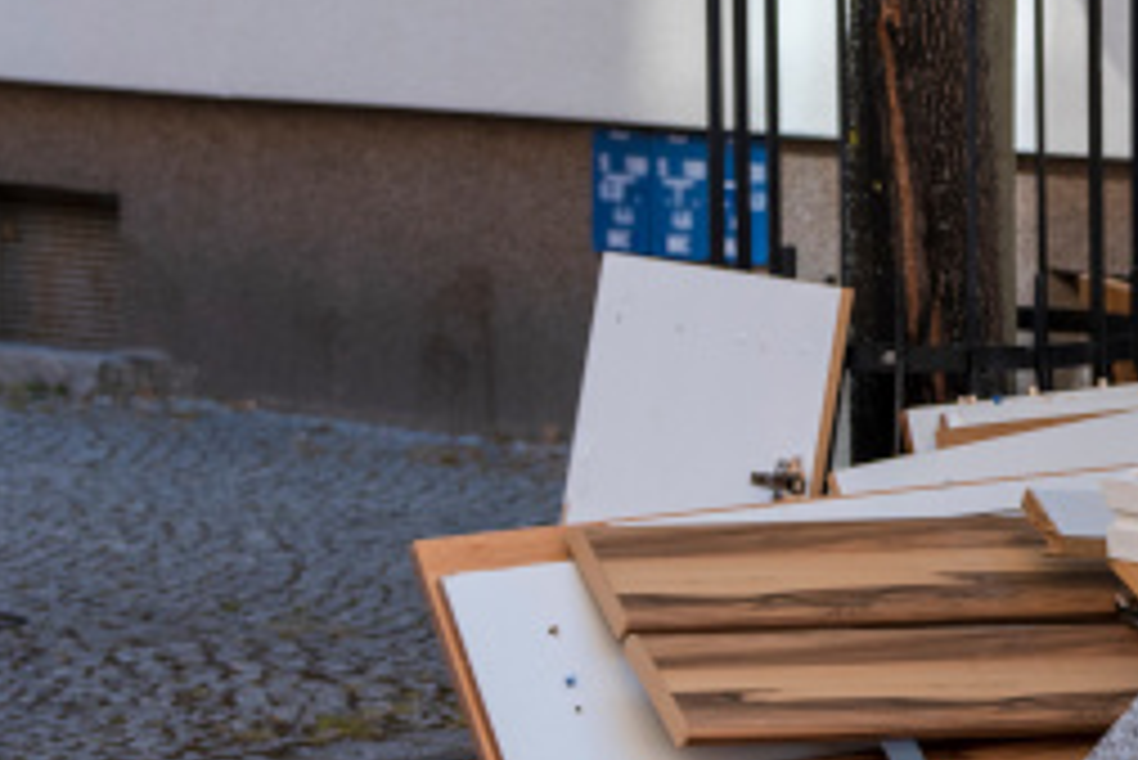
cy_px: 277
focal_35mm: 277
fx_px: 8761
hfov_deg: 7.3
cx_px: 1952
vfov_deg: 5.0
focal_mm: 70
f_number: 5
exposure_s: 1/400
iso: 320
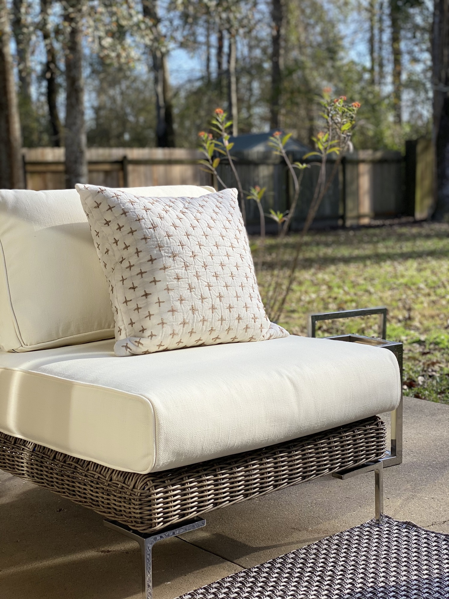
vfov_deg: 36.8
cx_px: 224
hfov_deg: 28.0
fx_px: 899
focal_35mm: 52
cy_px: 300
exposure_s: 1/578
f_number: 2
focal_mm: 6
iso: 20
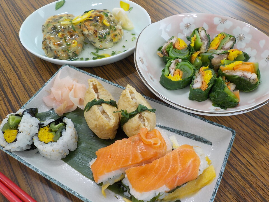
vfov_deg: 46.8
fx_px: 233
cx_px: 134
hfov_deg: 60.0
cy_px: 101
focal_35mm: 30
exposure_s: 1/40
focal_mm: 4.1
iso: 125
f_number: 3.3
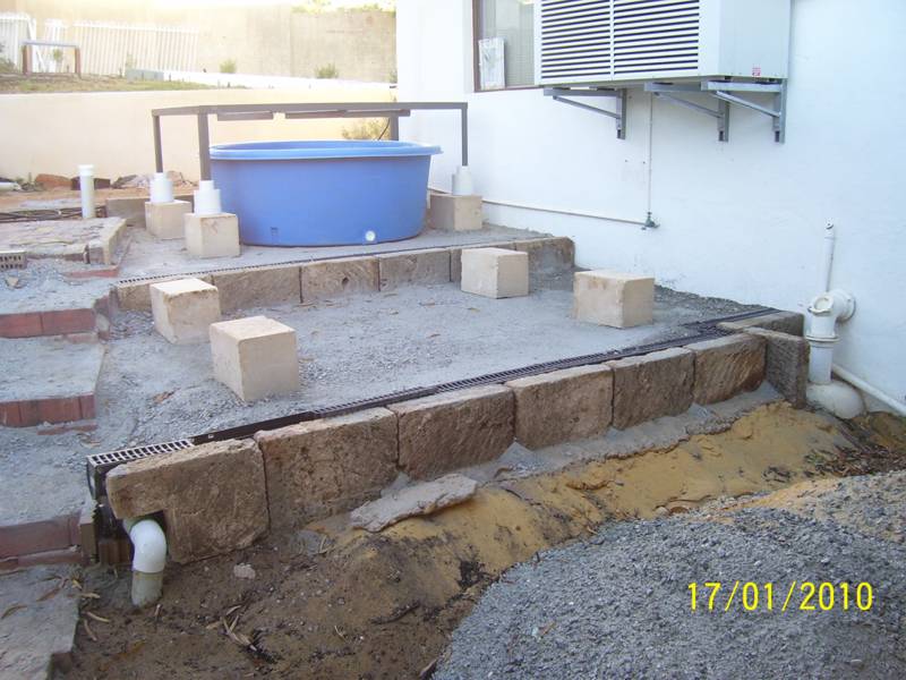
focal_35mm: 34
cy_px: 340
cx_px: 453
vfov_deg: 41.8
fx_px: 890
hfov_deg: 54.0
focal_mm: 5.6
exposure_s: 1/60
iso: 80
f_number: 2.7
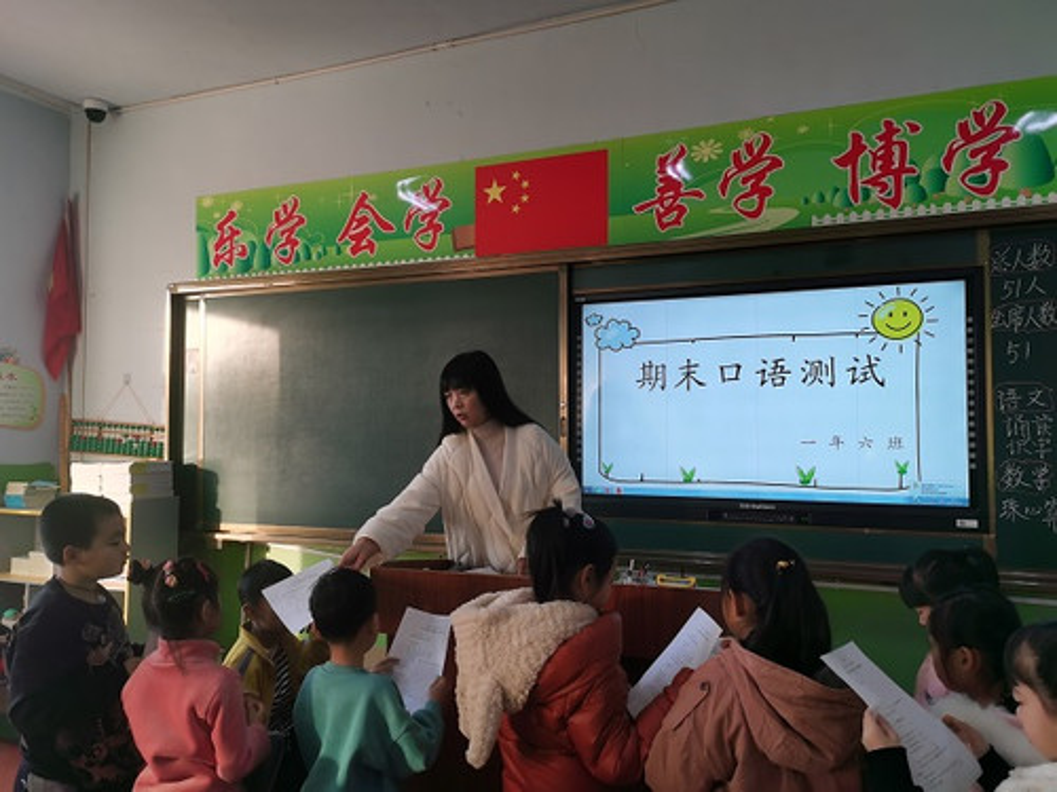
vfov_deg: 51.4
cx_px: 528
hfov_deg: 65.3
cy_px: 396
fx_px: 824
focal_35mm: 27
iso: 50
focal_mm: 5.58
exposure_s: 1/120
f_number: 1.8
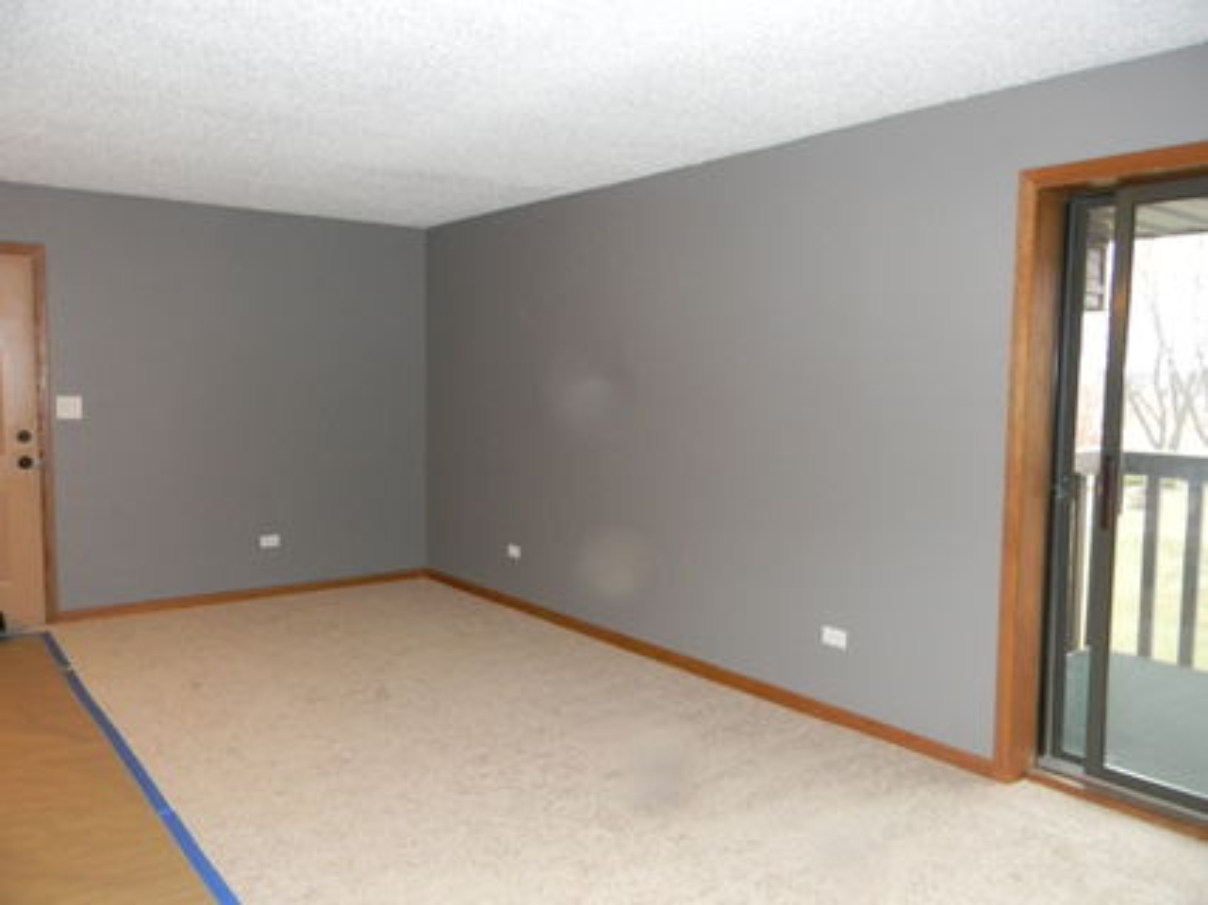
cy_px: 452
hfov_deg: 63.5
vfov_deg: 49.7
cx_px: 604
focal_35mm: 28
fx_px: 977
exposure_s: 1/26
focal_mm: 5
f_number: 3.5
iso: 463
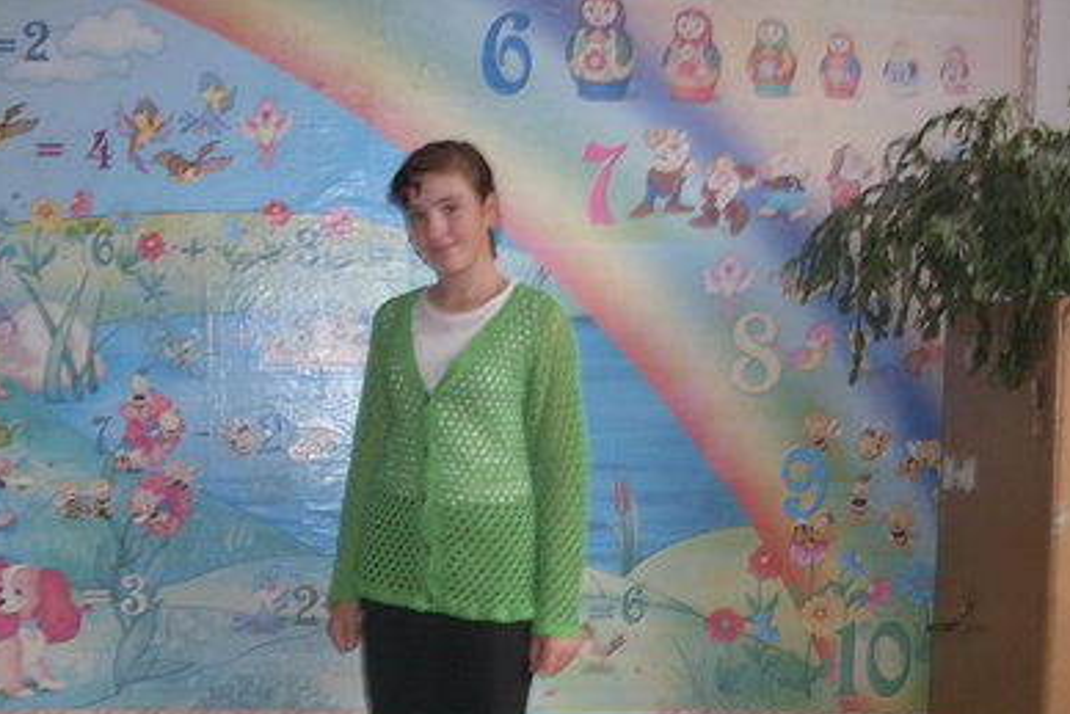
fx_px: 1665
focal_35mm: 56
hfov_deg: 35.6
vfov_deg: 23.9
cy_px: 567
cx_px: 524
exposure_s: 1/45
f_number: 2.8
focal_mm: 6.3
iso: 100
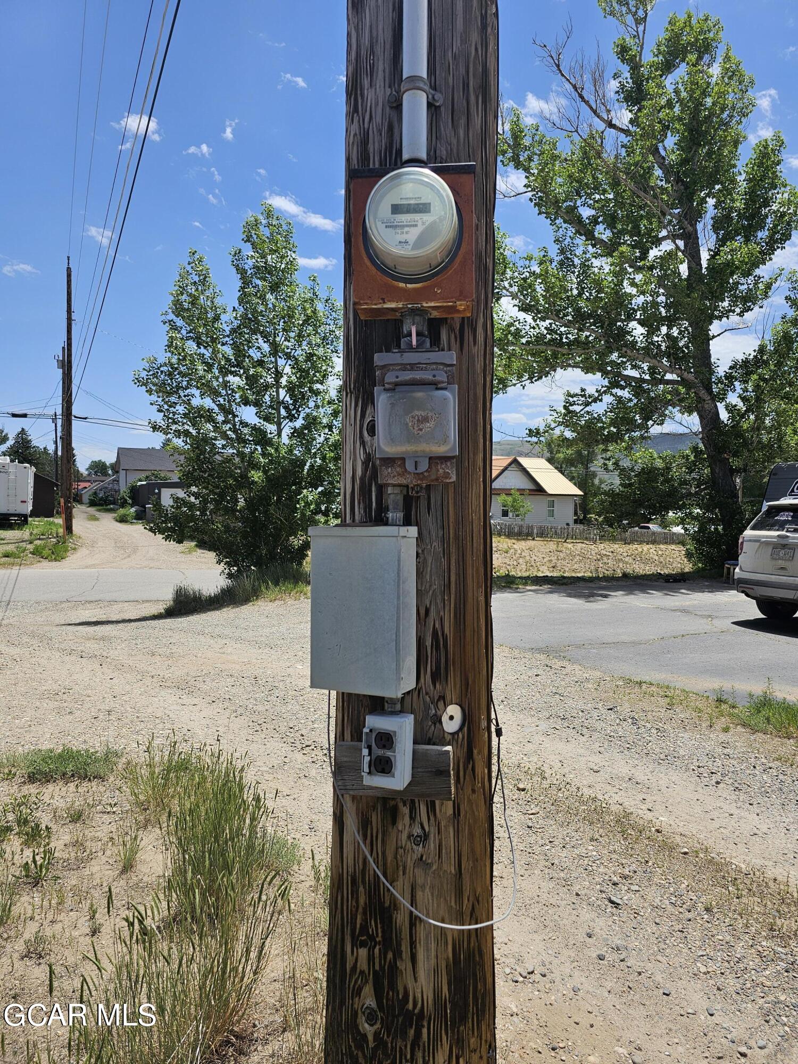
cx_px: 399
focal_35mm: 23
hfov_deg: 58.9
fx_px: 707
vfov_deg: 73.9
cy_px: 532
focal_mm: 6.3
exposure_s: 1/1325
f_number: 1.7
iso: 16
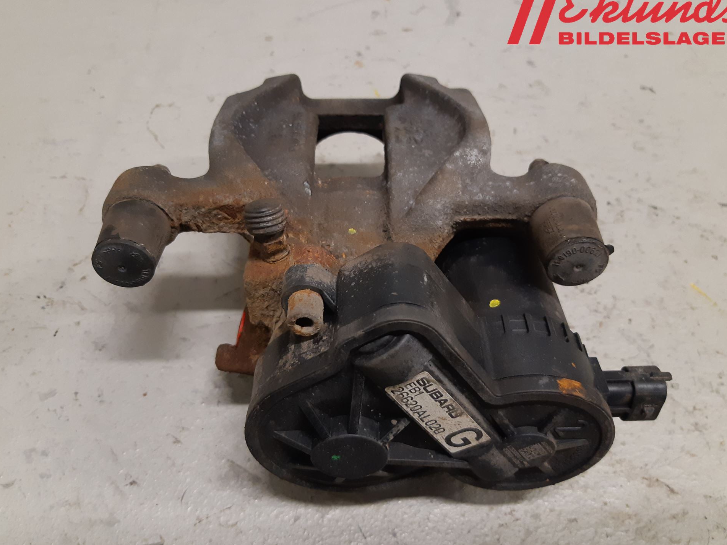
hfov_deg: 63.4
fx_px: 588
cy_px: 273
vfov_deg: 49.7
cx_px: 351
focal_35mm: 28
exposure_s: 1/50
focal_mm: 3.93
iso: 160
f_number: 1.7
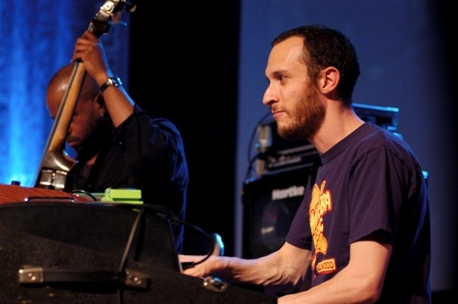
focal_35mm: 120
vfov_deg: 11.4
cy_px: 152
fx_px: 1525
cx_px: 229
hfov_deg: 17.1
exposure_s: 1/80
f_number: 2.8
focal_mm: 80
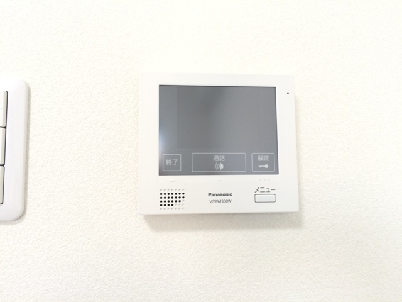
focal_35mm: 29
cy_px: 151
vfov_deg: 48.2
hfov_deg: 61.7
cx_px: 201
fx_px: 337
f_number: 2.2
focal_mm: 4.15
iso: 64
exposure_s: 1/33
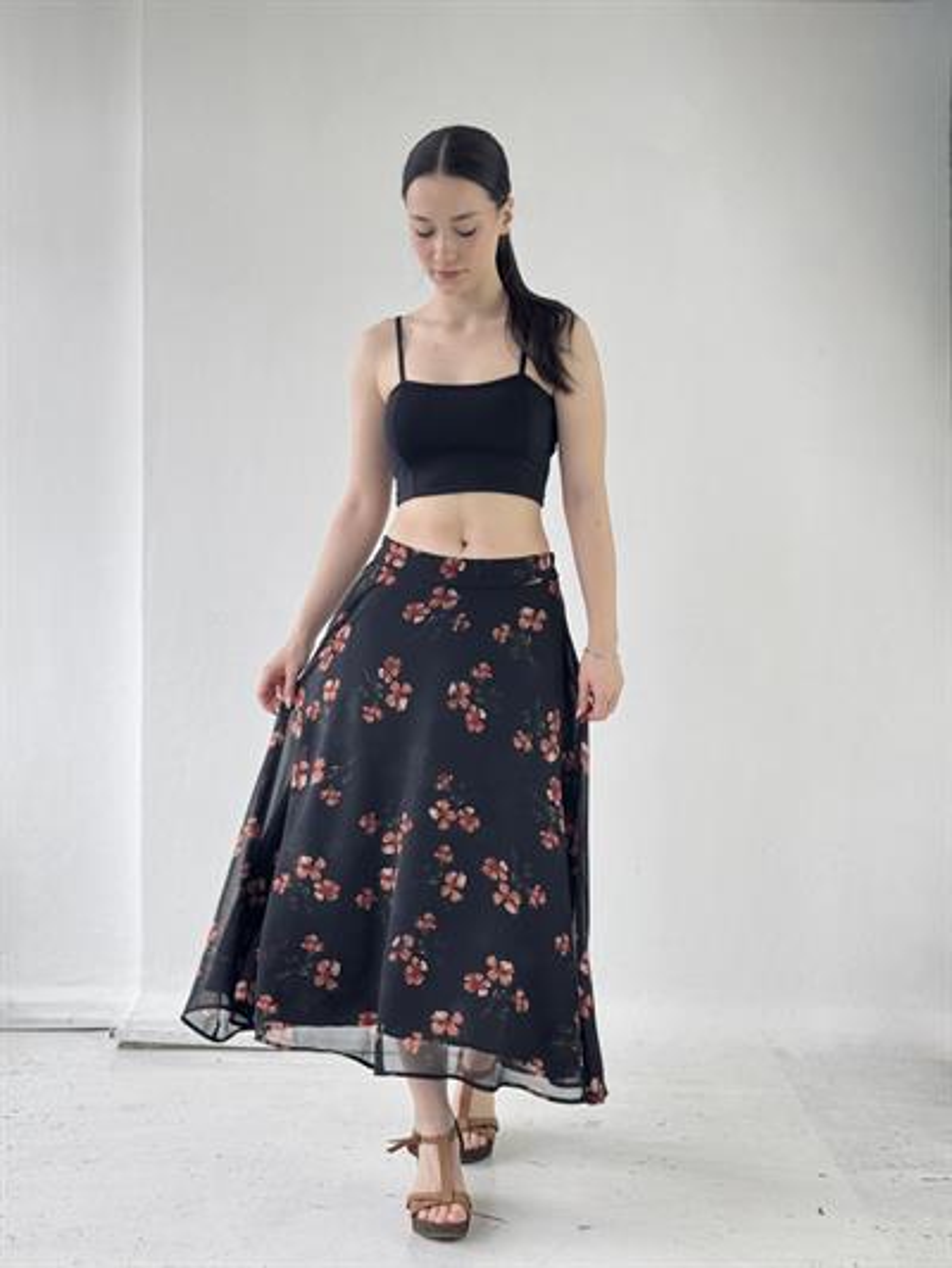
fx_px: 1759
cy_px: 634
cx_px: 476
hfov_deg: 30.3
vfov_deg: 39.6
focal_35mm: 48
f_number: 1.78
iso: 64
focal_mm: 6.76
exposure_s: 1/139
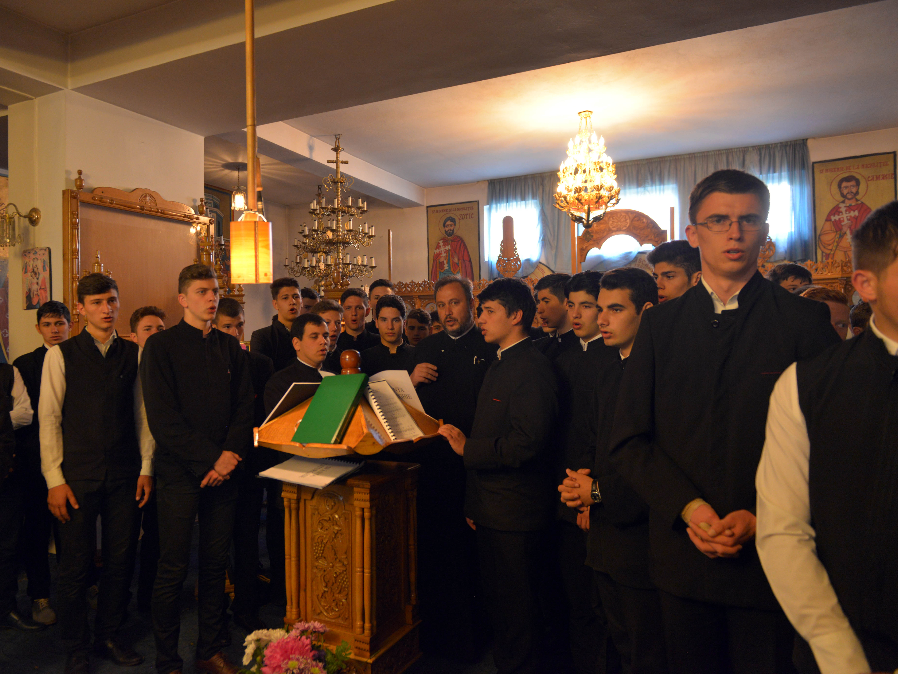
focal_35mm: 26
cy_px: 337
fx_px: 674
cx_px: 405
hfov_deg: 67.2
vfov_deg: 53.1
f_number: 2.8
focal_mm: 24
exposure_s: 1/80
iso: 1250
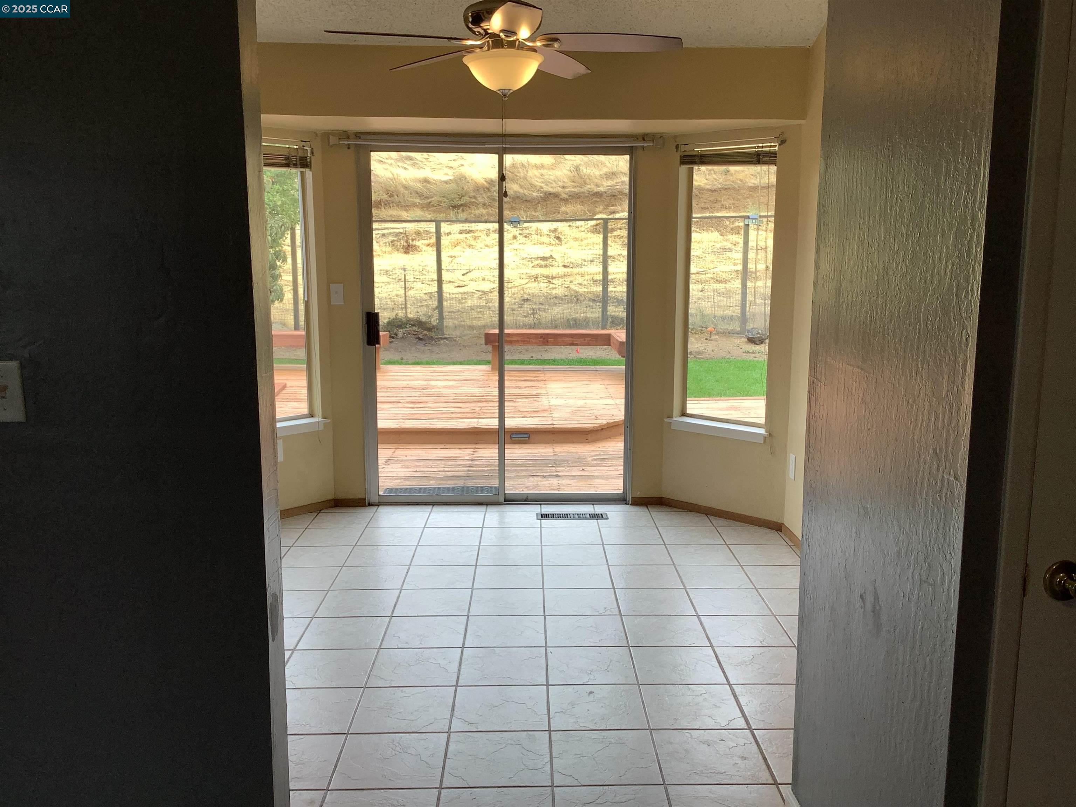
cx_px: 538
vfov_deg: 45.4
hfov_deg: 58.4
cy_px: 404
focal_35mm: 31
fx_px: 964
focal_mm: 3.3
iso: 25
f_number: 2.4
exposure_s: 1/120
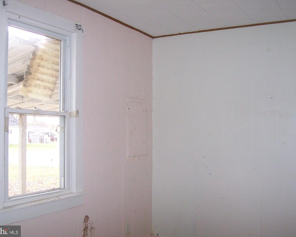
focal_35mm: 39
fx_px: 342
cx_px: 142
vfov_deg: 38.2
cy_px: 118
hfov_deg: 46.8
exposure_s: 1/60
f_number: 2.8
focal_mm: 5.6
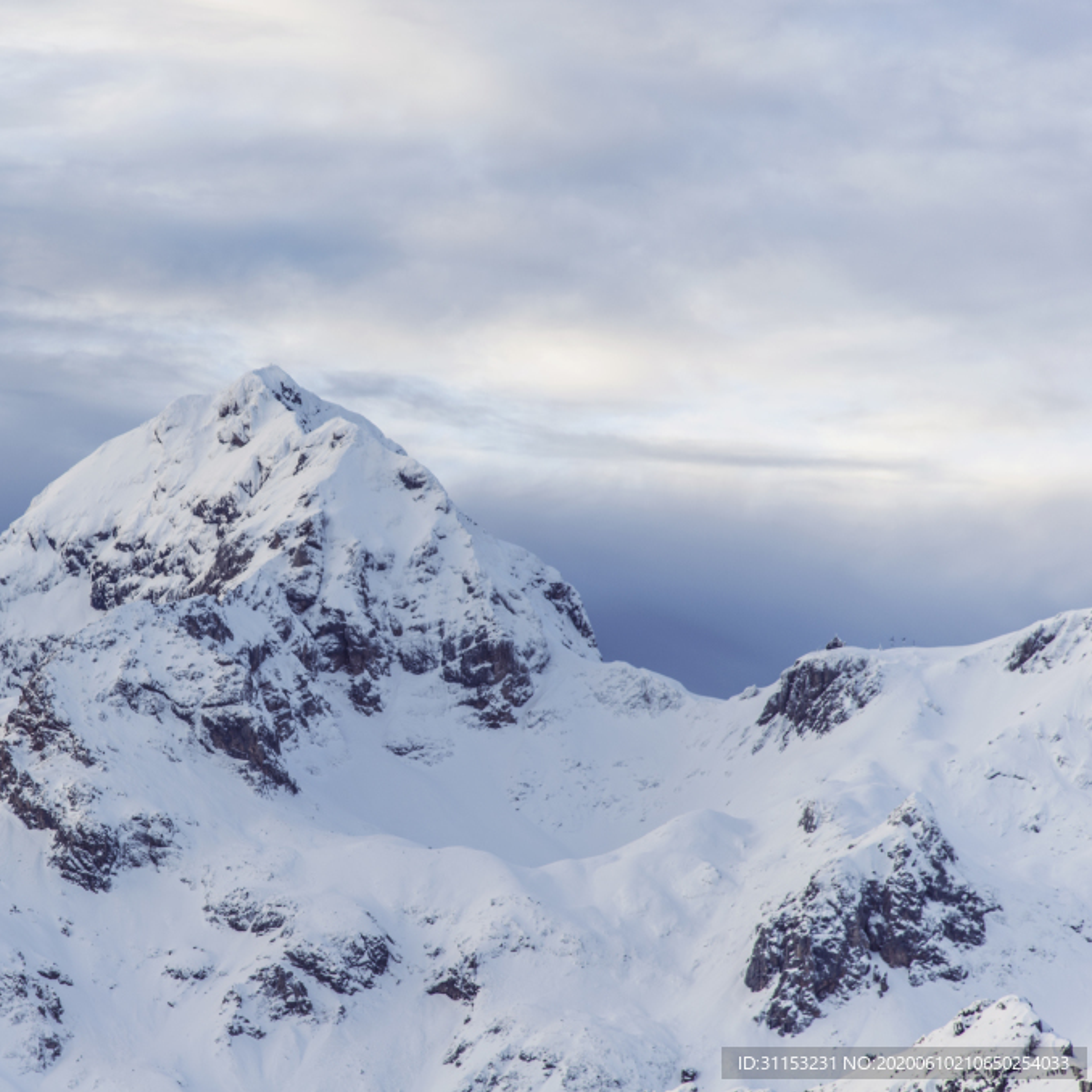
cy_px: 545
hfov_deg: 11.3
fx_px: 5496
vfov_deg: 11.3
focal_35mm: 154
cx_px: 279
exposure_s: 1/60
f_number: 4
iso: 50
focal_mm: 120
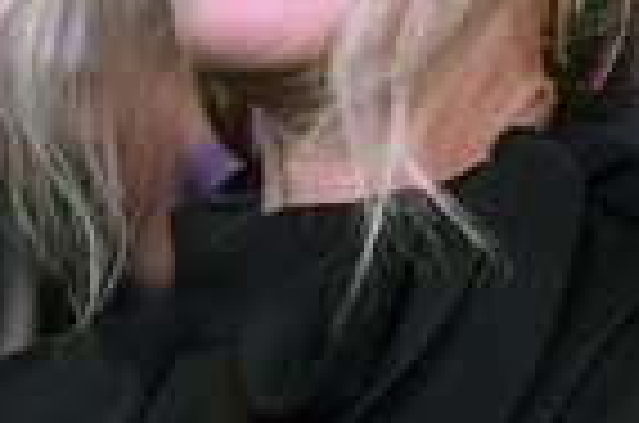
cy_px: -117
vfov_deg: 3.2
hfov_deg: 4.8
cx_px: 182
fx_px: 7598
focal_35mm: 429
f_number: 7.1
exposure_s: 1/200
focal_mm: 135
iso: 1250
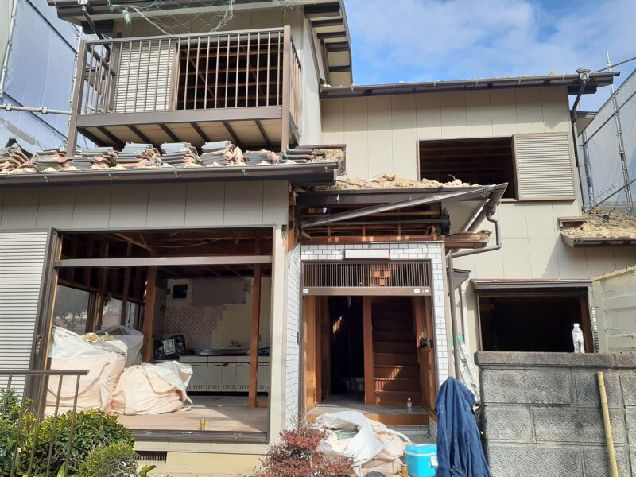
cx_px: 318
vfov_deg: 51.4
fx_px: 496
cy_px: 238
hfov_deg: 65.3
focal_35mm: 27
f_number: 1.9
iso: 100
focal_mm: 3.6
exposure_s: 1/884
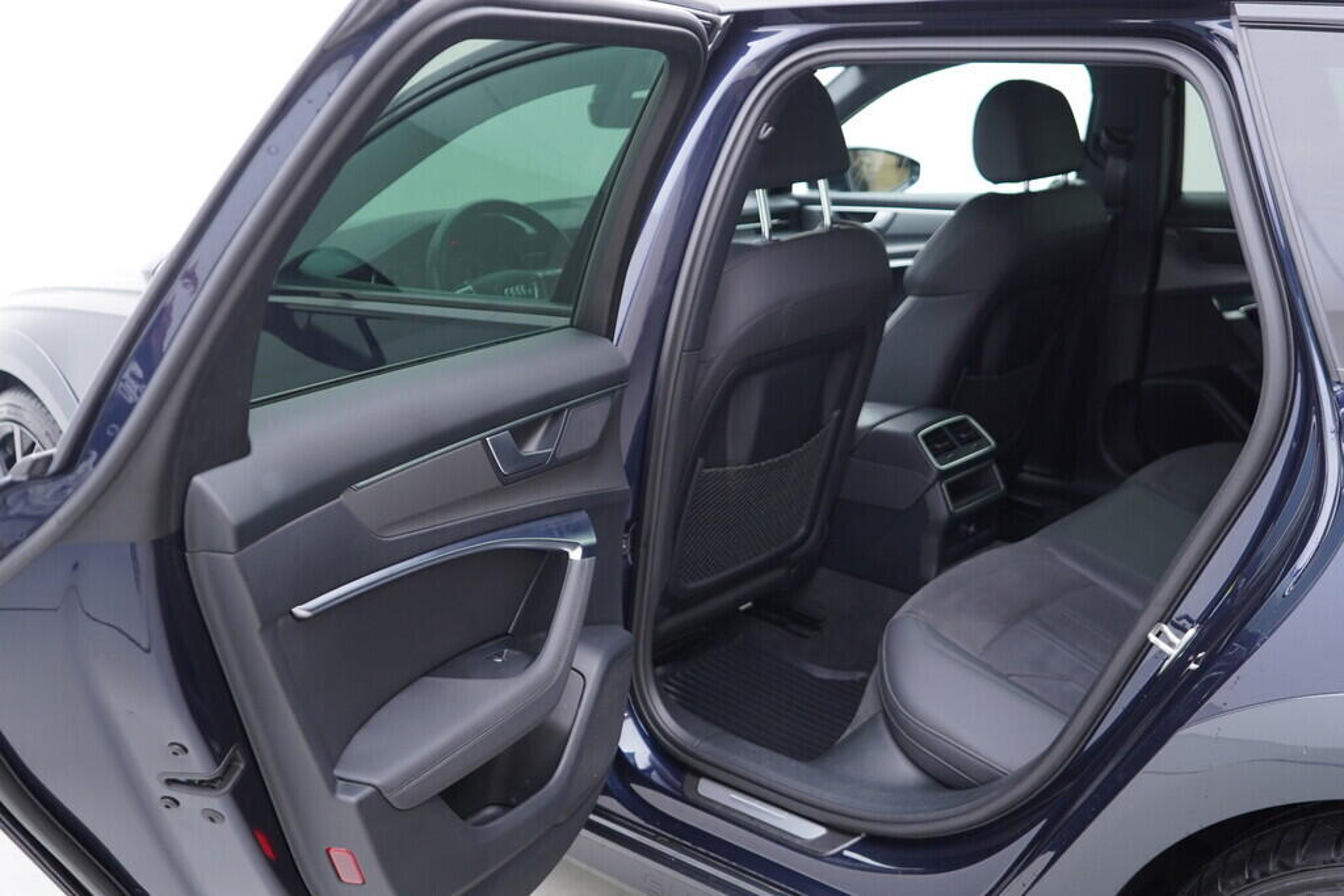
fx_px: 1344
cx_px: 672
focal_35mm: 36
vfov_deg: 36.9
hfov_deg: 53.1
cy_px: 448
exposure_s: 1/40
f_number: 2.8
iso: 200
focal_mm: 24
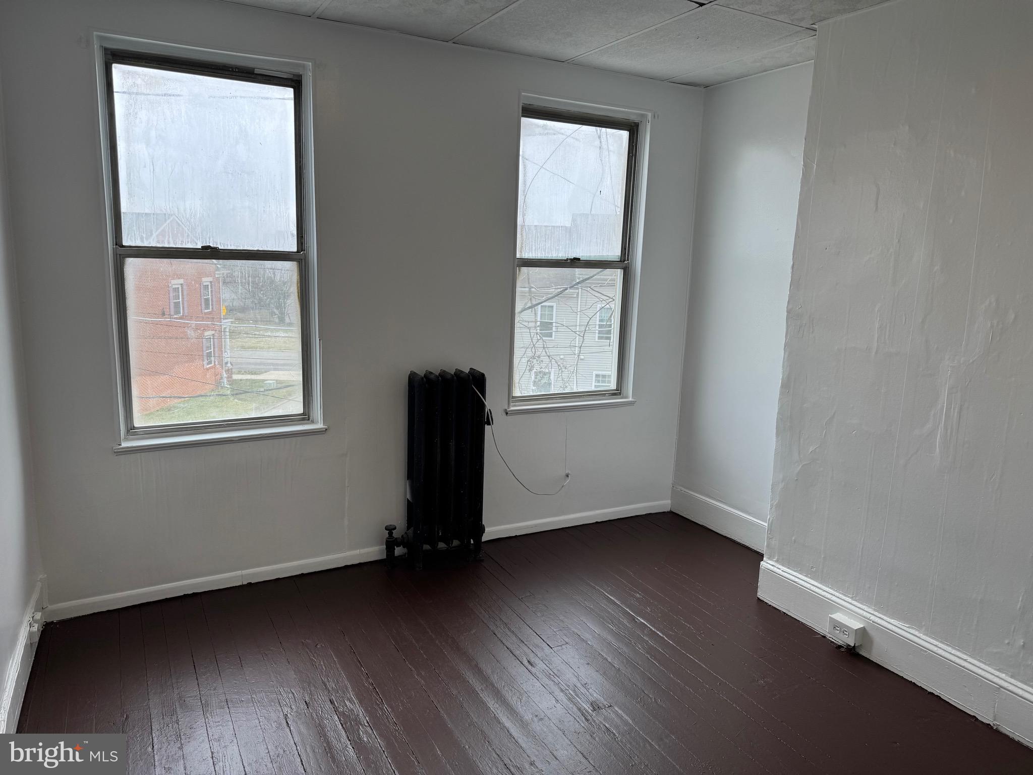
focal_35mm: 24
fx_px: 716
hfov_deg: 71.6
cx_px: 516
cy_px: 388
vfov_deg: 56.8
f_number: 1.78
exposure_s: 1/120
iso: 80
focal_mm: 6.76
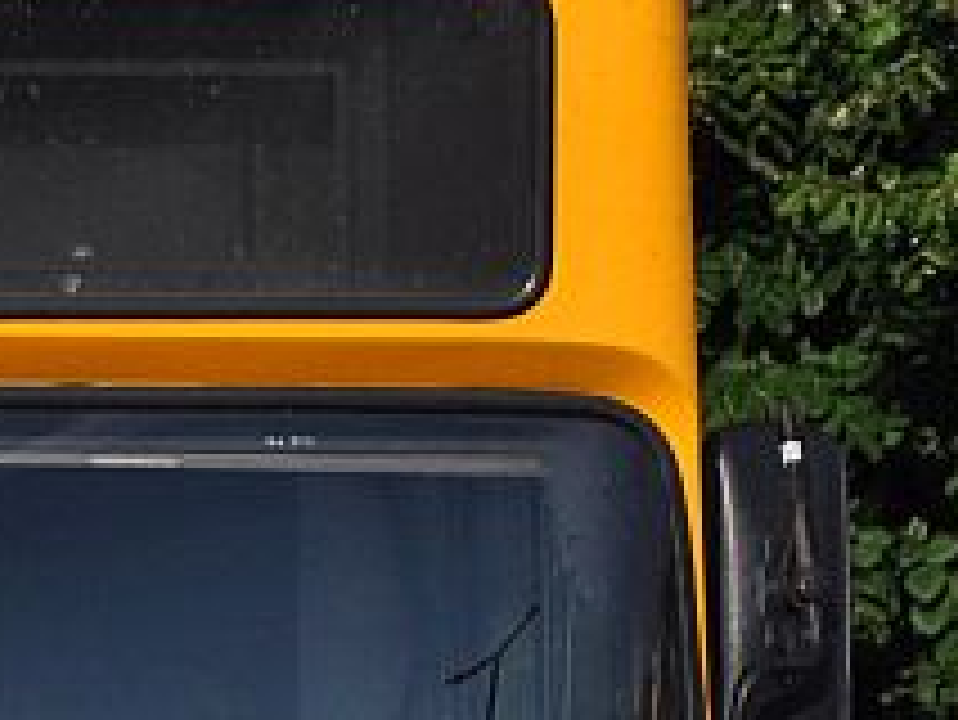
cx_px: -355
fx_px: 14039
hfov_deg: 3.9
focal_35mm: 507
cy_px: 990
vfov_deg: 2.9
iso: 400
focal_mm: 70
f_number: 7.1
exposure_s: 1/1600
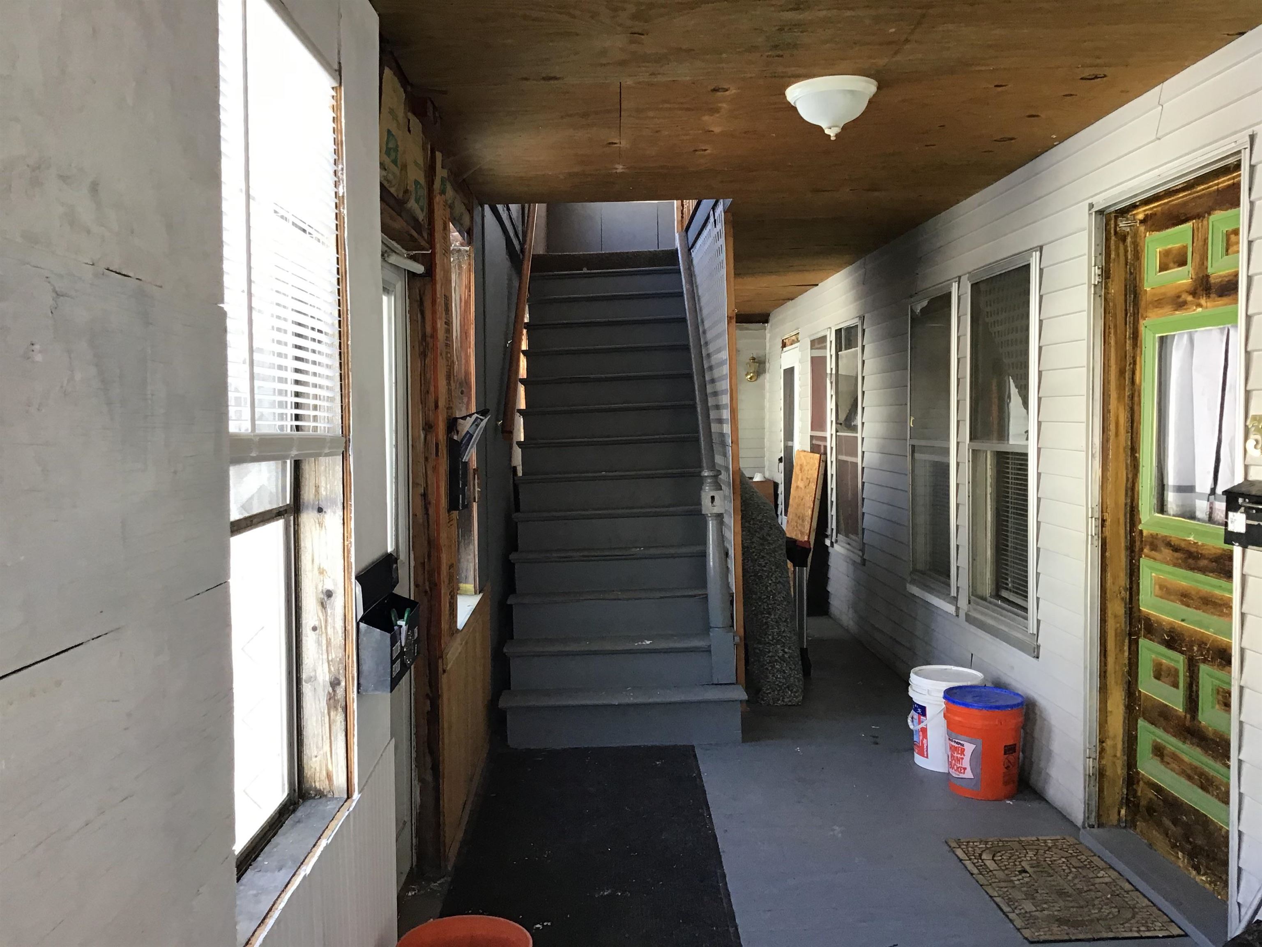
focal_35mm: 31
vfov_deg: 45.4
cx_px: 631
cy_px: 474
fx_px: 1130
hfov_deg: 58.4
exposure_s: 1/30
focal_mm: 3.3
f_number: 2.4
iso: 32
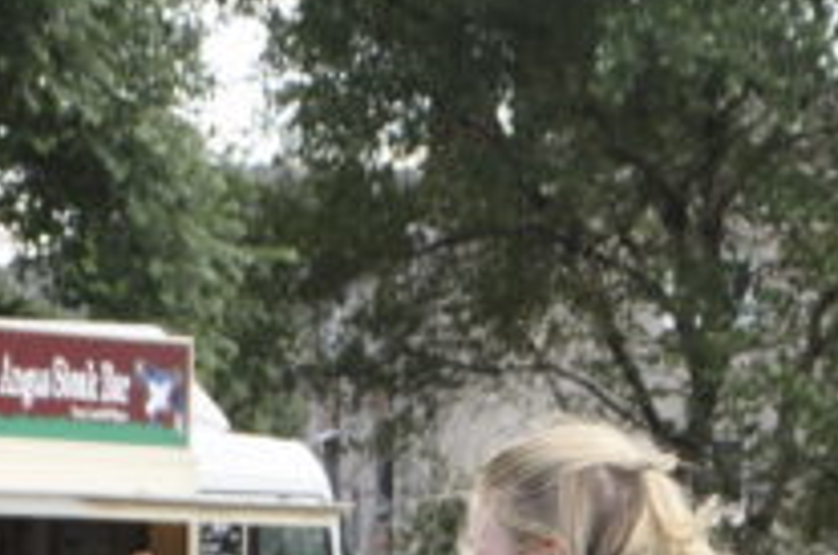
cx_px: 389
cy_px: 1288
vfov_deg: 4.0
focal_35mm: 334
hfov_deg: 6.2
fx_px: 7768
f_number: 7.1
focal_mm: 45
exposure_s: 1/200
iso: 400
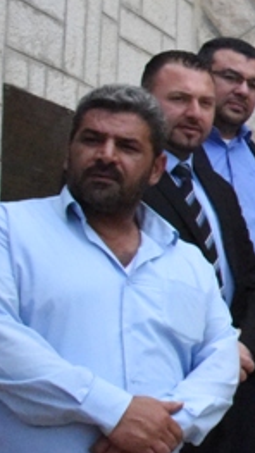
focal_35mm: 98
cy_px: 221
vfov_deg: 21.8
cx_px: 760
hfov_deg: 9.6
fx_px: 1178
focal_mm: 24
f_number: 20
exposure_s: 1/1600
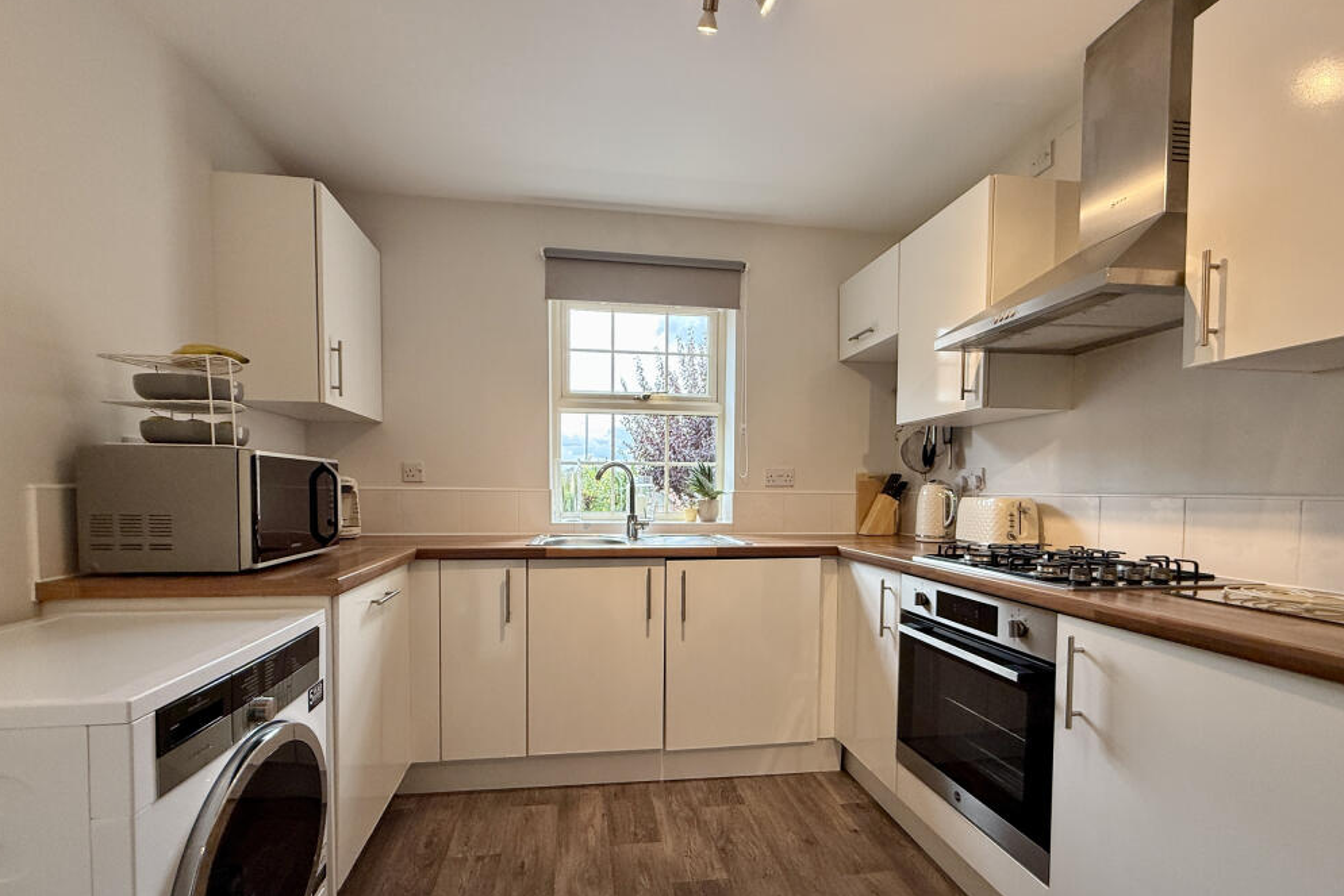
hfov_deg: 100.4
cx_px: 664
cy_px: 478
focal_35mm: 15
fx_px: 560
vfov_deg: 77.2
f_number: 2.2
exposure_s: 1/99
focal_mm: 2.22
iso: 125
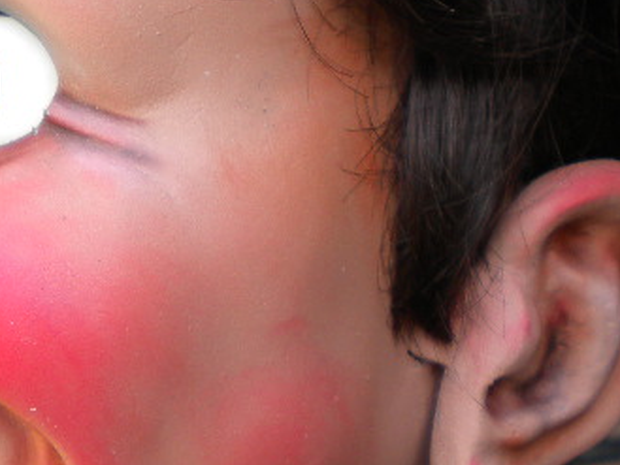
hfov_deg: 17.9
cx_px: 113
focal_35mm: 109
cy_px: 275
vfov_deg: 13.6
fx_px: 1953
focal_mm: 6.3
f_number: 3.1
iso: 80
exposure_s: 1/124
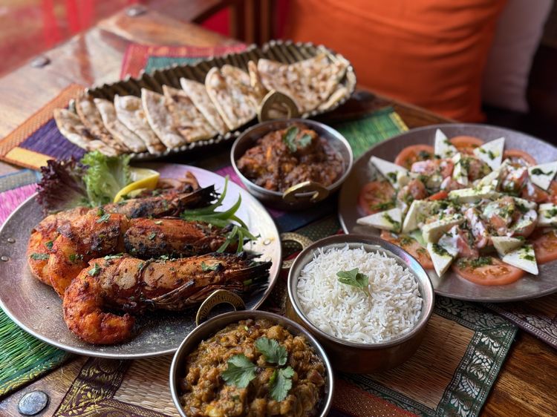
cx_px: 278
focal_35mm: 48
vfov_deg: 30.2
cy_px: 208
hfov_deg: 39.7
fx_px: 772
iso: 100
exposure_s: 1/91
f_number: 1.78
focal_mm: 6.76
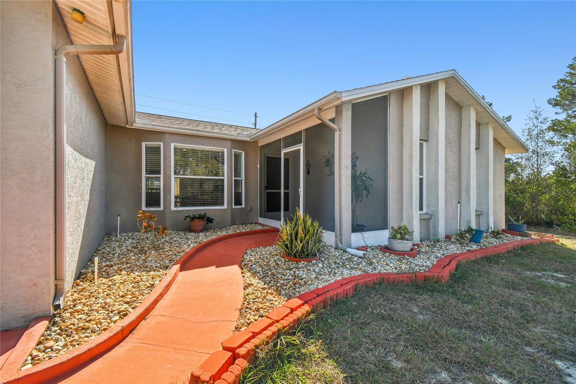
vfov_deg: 77.3
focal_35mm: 15
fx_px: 240
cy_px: 192
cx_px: 288
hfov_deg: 100.4
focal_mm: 10
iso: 100
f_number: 7.1
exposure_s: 1/80
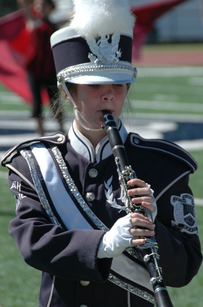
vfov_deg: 5.5
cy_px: 175
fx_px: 3157
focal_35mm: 372
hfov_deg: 3.7
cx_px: 117
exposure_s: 1/640
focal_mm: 200
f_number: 6.3
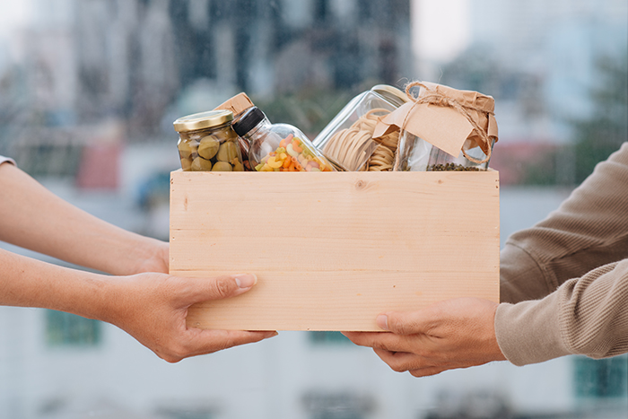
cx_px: 314
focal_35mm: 85
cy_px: 210
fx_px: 1483
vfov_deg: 16.1
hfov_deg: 23.9
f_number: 4
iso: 250
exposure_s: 1/160
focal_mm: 85
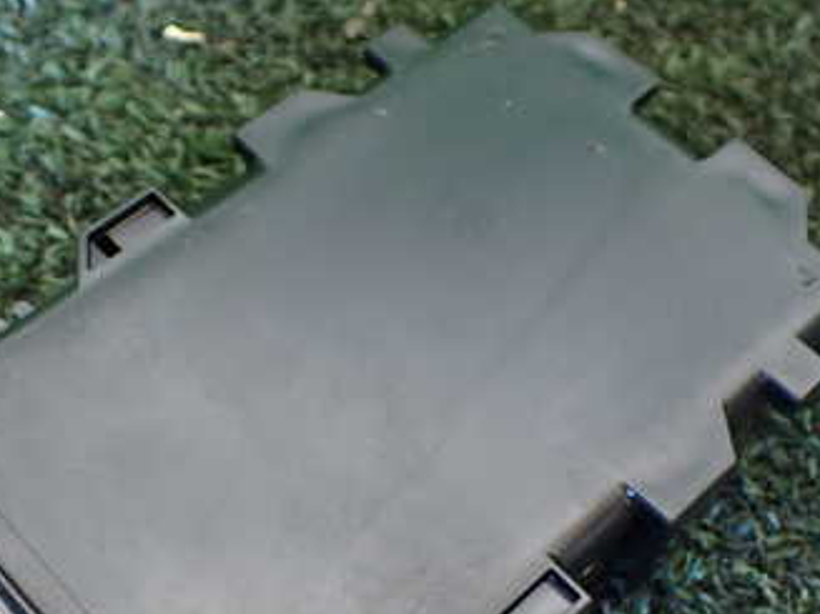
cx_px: 336
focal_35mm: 55
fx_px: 1302
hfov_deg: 34.9
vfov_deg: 26.3
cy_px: 441
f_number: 2.3
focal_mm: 5.4
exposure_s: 1/30
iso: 800
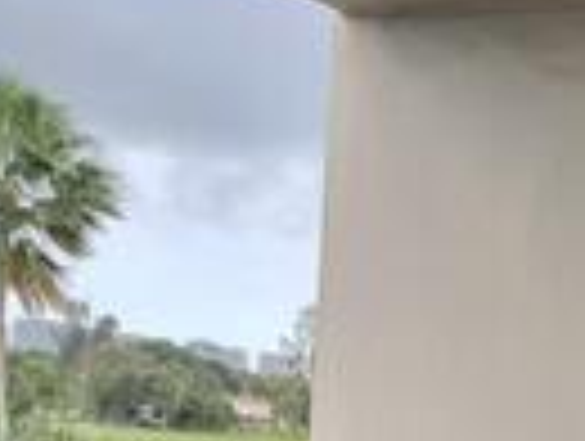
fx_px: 1354
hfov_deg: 23.9
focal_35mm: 80
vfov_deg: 17.1
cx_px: 490
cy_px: 616
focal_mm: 4.25
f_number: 1.8
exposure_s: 1/122
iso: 32
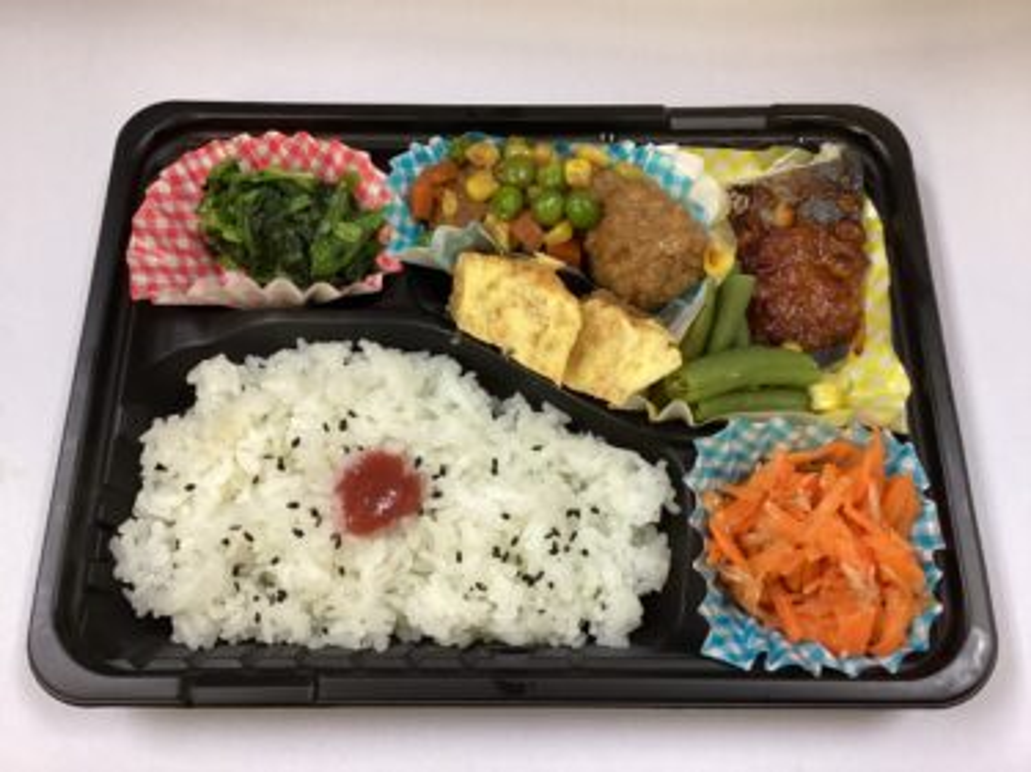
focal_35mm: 31
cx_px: 516
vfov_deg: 45.4
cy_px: 386
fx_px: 923
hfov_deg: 58.4
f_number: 2.4
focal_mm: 3.3
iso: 160
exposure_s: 1/60
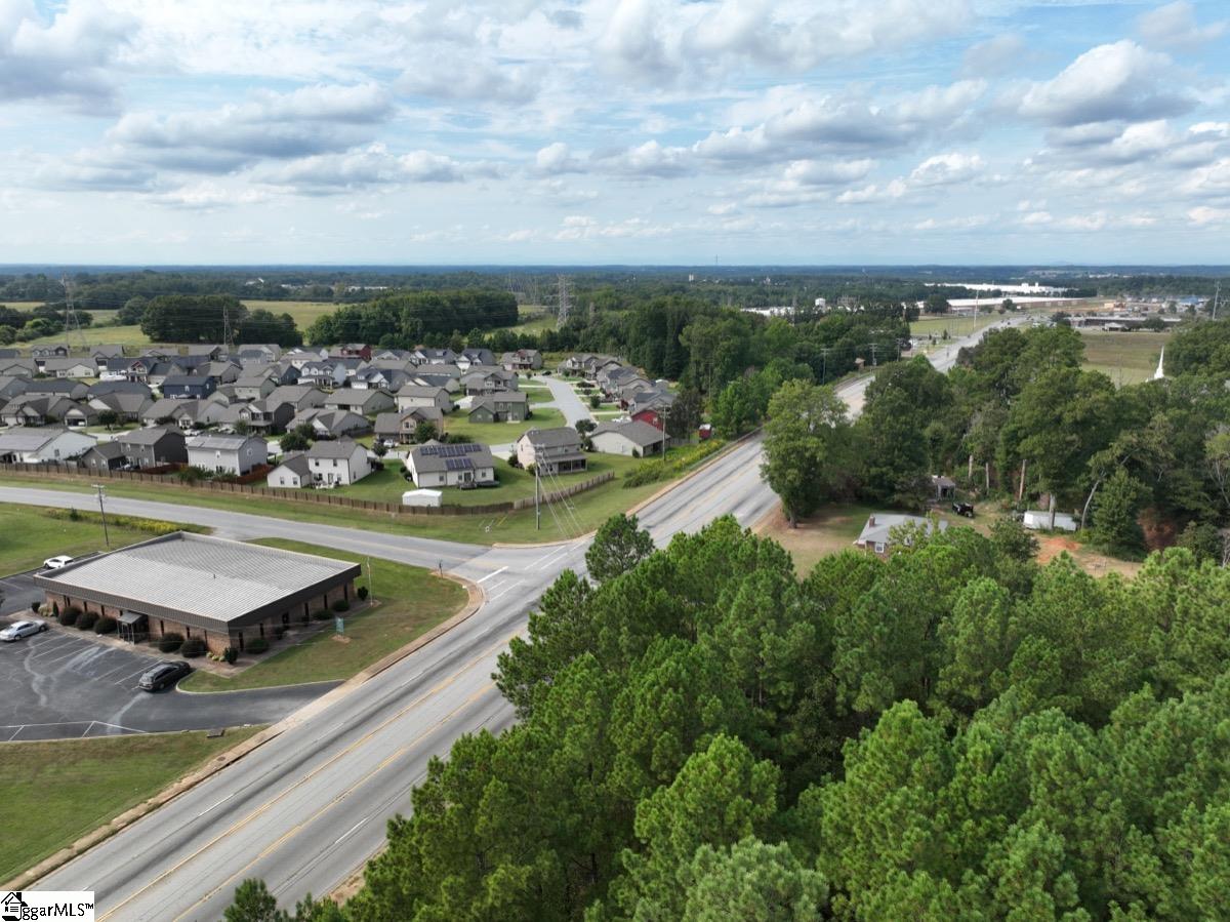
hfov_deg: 71.6
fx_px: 852
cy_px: 461
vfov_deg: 56.8
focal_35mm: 24
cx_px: 615
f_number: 2.8
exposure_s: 1/200
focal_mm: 12.29
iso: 110
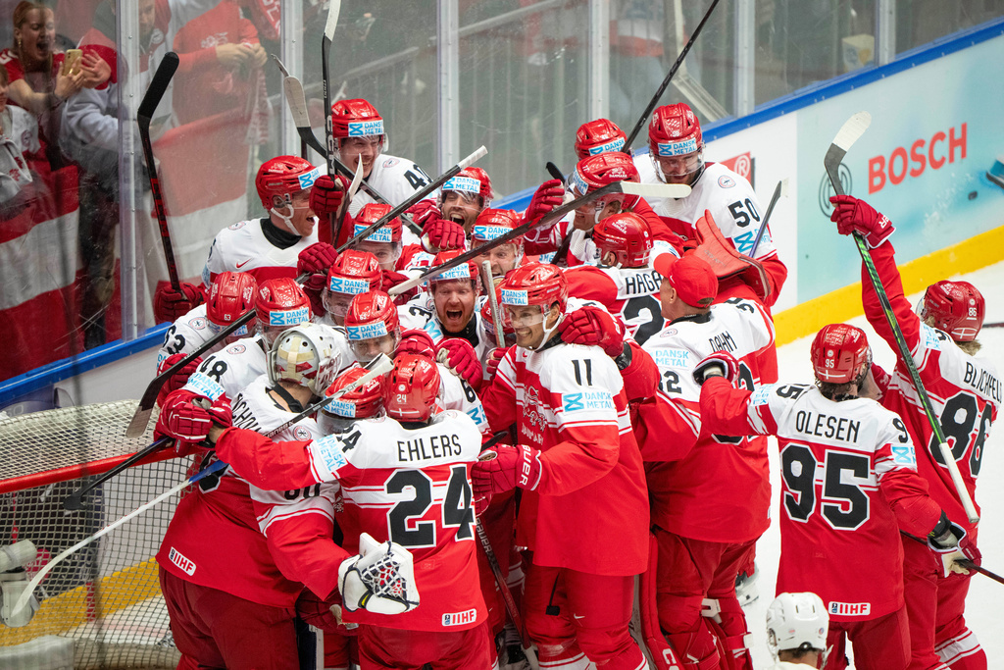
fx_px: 11156
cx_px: 502
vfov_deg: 3.4
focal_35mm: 400
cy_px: 335
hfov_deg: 5.2
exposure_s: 1/1250
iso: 3200
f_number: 2.8
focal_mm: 400
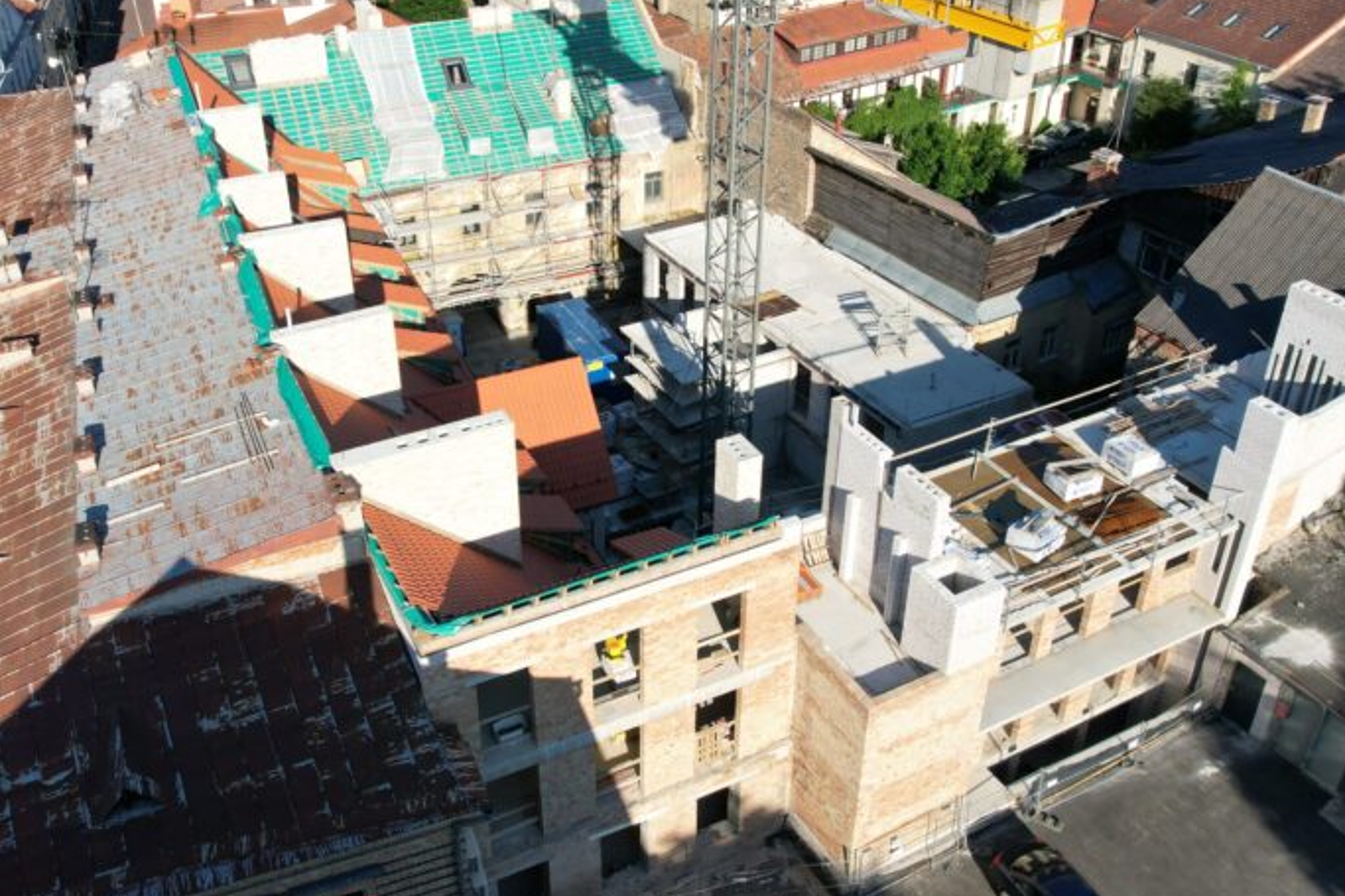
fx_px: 1233
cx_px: 630
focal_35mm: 33
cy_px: 383
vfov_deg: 39.9
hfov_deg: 57.2
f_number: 2.8
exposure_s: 1/1500
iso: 100
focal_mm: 8.38
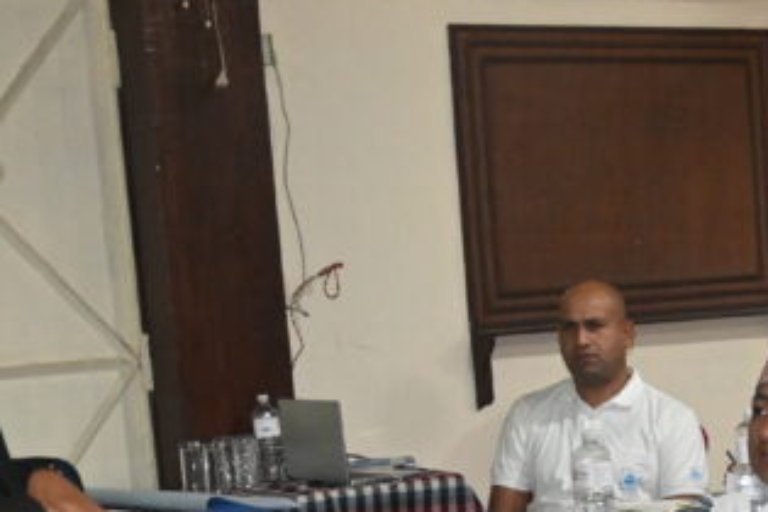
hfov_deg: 18.8
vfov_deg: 12.8
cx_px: 819
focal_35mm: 105
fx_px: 2236
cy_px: 569
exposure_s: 1/60
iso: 2500
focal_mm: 21.5
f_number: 4
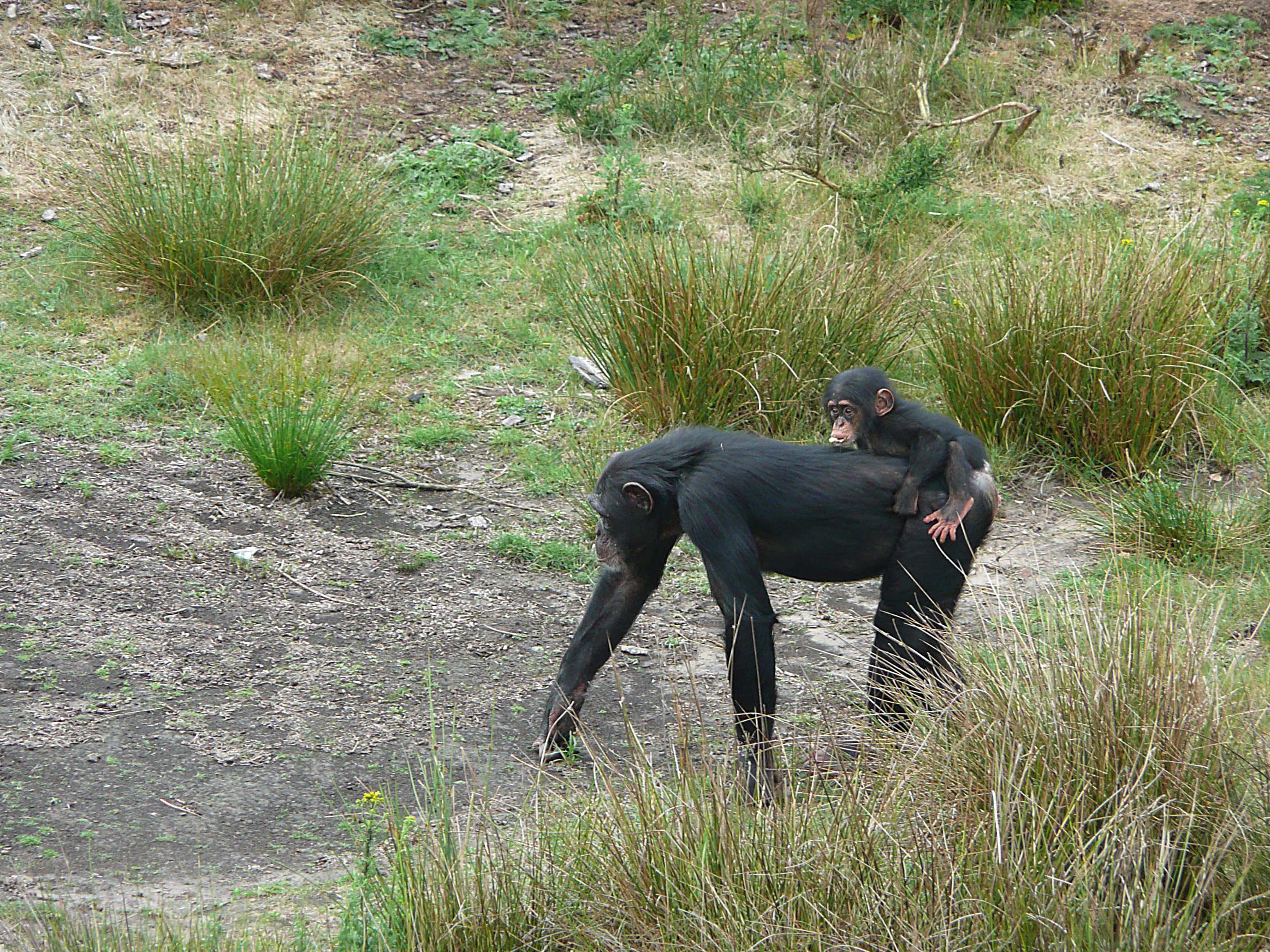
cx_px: 635
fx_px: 10273
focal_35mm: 280
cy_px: 476
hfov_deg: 7.1
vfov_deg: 5.3
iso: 125
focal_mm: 46
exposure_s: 1/125
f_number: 4.9
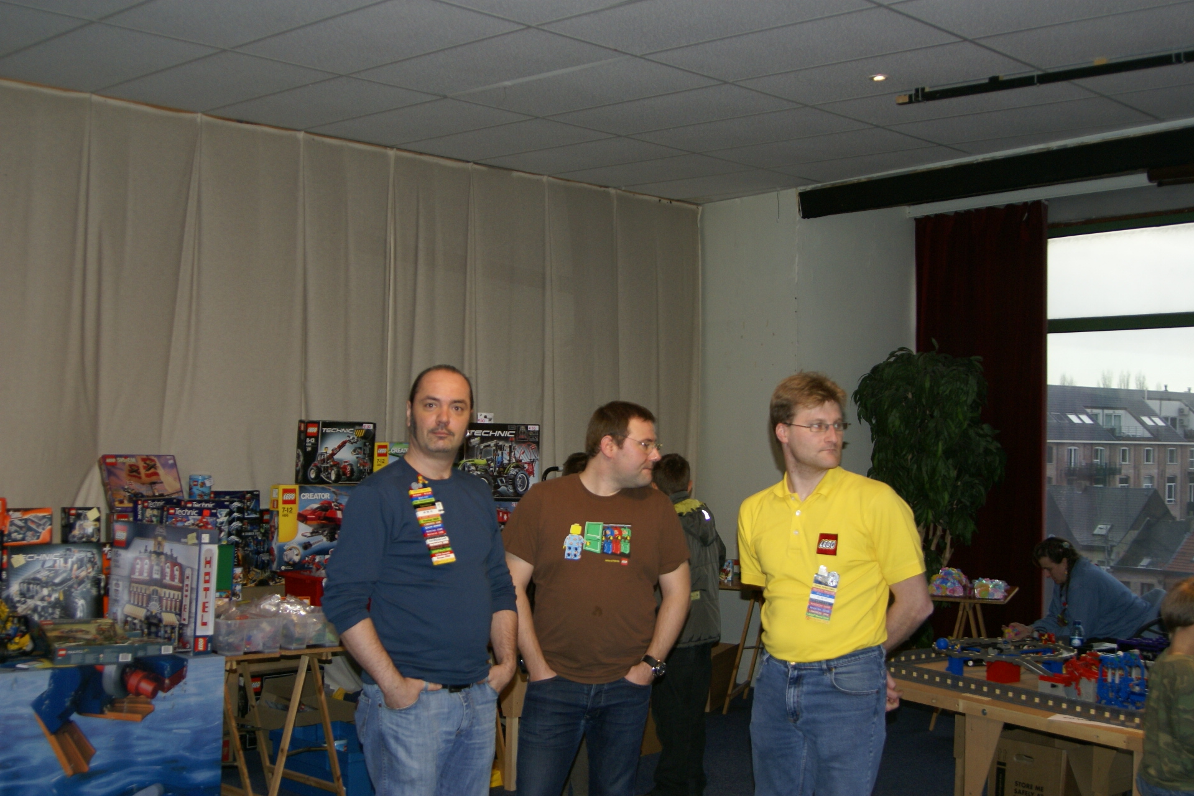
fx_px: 1393
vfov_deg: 31.9
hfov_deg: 46.4
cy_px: 398
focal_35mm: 42
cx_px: 597
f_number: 4
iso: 400
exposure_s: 1/60
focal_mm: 28
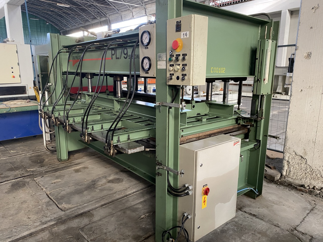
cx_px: 162
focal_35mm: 26
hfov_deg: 67.3
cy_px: 121
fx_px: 243
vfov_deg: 53.1
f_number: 1.8
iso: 200
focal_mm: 4.25
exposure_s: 1/50
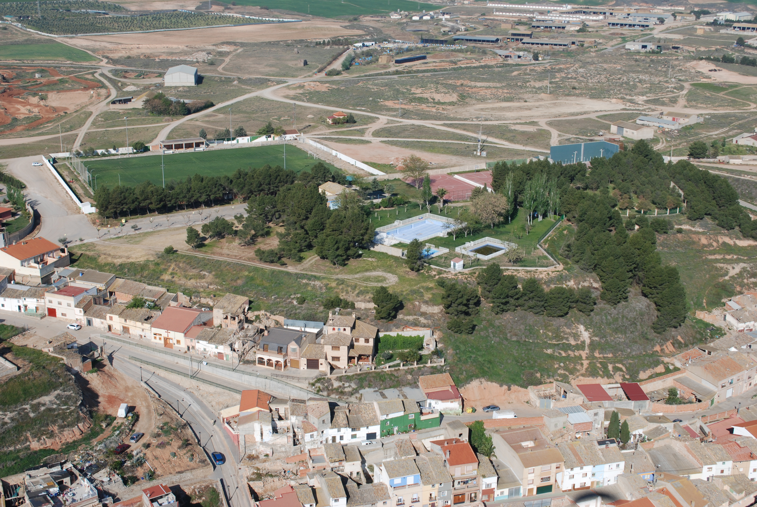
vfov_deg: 29.9
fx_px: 947
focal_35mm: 45
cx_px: 378
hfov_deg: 43.6
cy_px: 254
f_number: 8
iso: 100
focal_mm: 30
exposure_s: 1/250
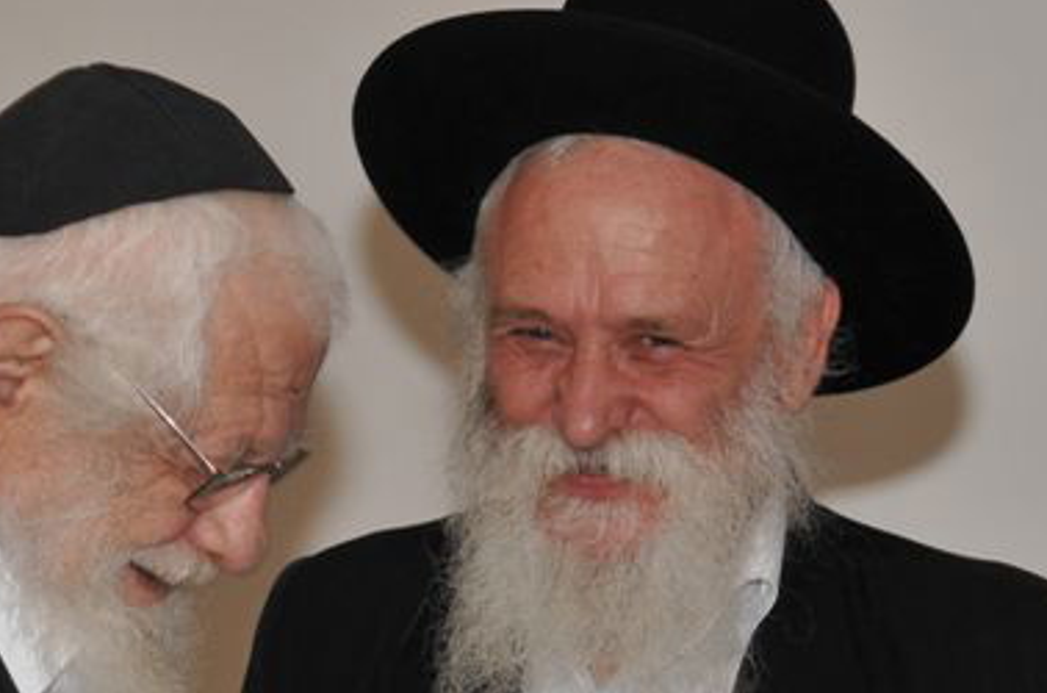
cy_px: 485
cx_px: 374
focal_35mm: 140
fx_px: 4057
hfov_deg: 14.7
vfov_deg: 9.7
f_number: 8
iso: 200
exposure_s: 1/60
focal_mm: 55
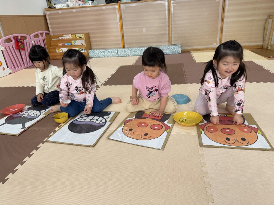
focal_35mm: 24
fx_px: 190
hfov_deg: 71.6
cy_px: 102
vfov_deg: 56.8
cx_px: 137
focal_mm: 6.76
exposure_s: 1/140
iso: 64
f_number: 1.78
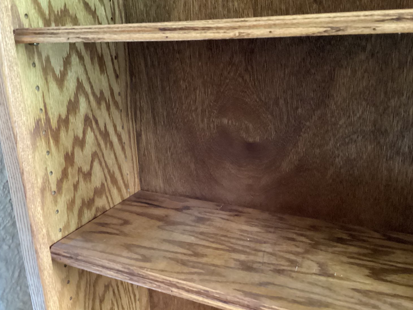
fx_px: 382
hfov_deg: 56.8
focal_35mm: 32
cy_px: 158
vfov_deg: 44.2
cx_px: 200
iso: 640
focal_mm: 3.3
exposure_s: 1/17
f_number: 2.4
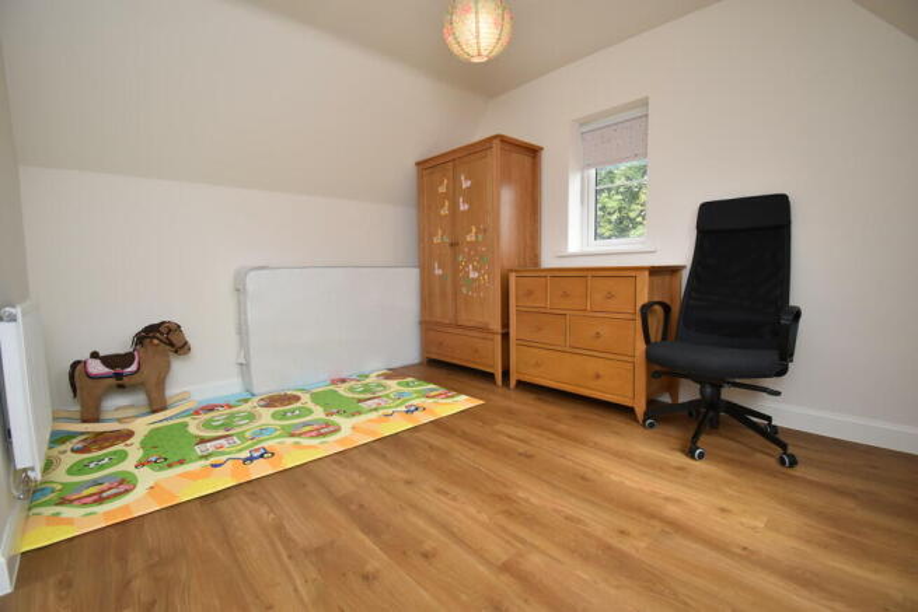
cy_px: 306
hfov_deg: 100.4
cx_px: 459
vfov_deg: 77.4
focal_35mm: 15
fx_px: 383
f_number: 5
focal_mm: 10
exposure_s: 1/200
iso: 280
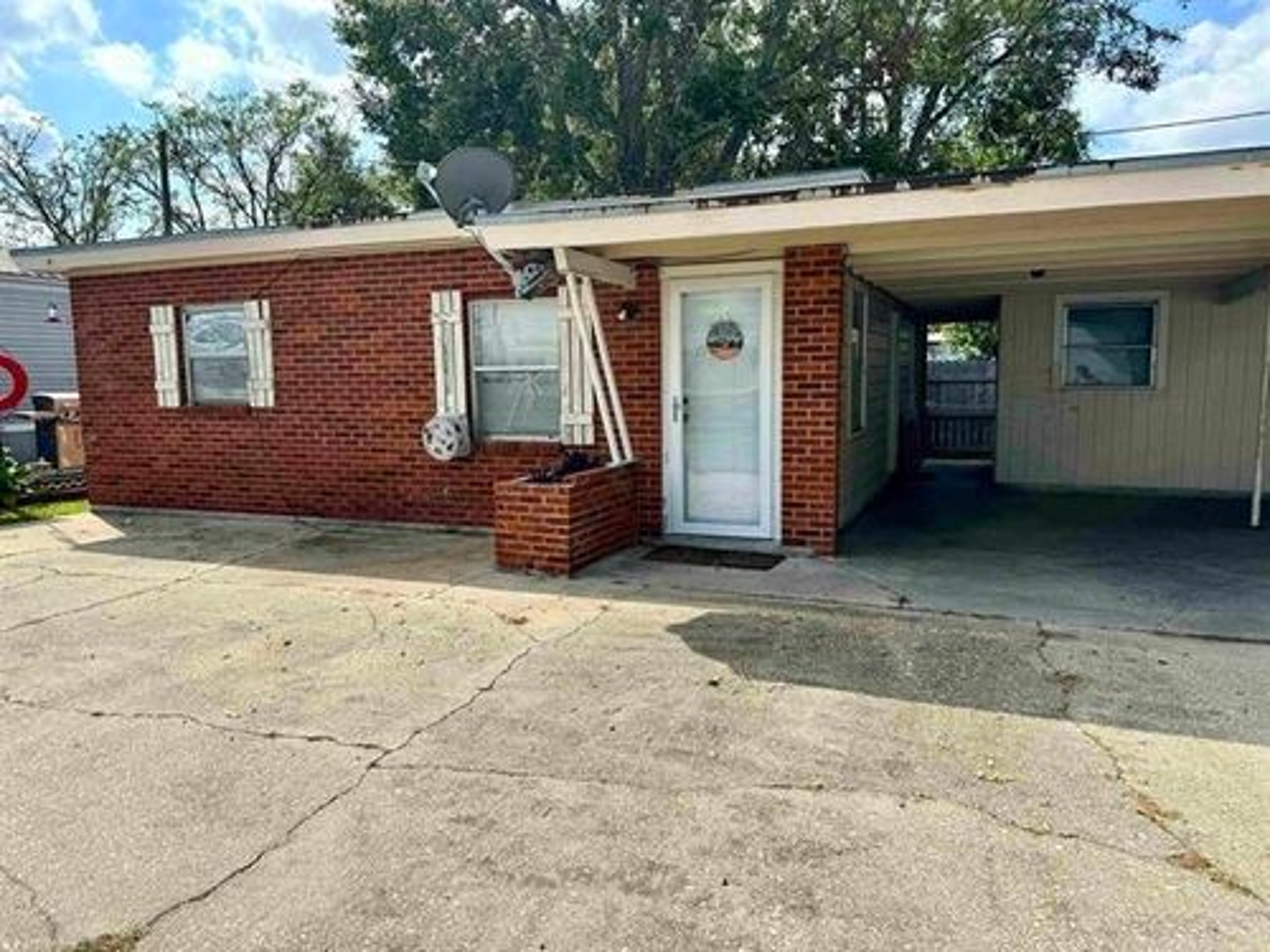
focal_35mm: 24
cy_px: 476
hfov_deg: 71.6
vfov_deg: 56.8
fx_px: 881
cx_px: 635
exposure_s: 1/4310
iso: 80
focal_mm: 6.76
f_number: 1.78
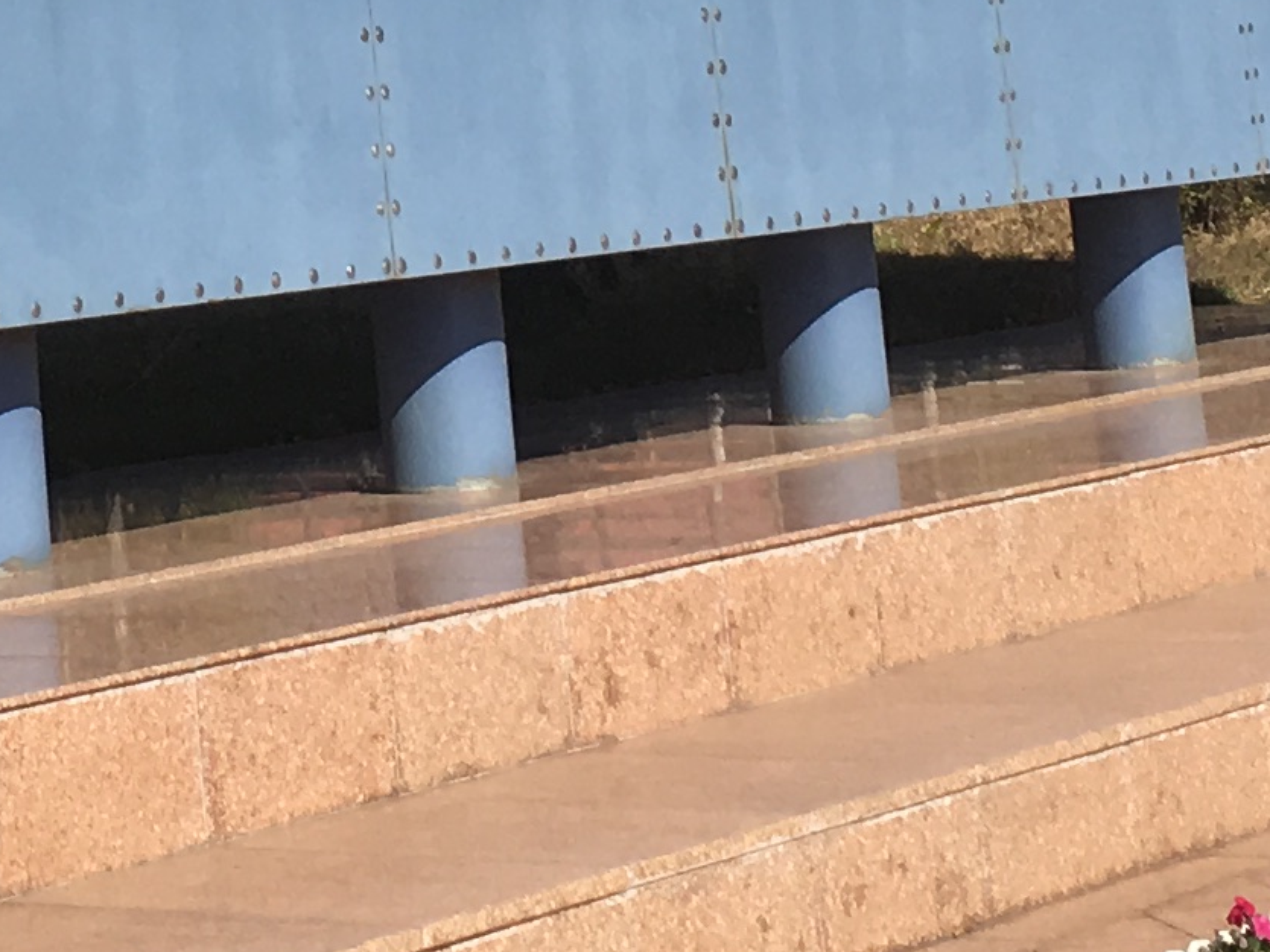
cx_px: -32
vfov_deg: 10.0
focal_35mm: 140
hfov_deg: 13.9
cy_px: -823
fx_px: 5136
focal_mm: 4.15
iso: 25
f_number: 2.2
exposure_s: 1/2137
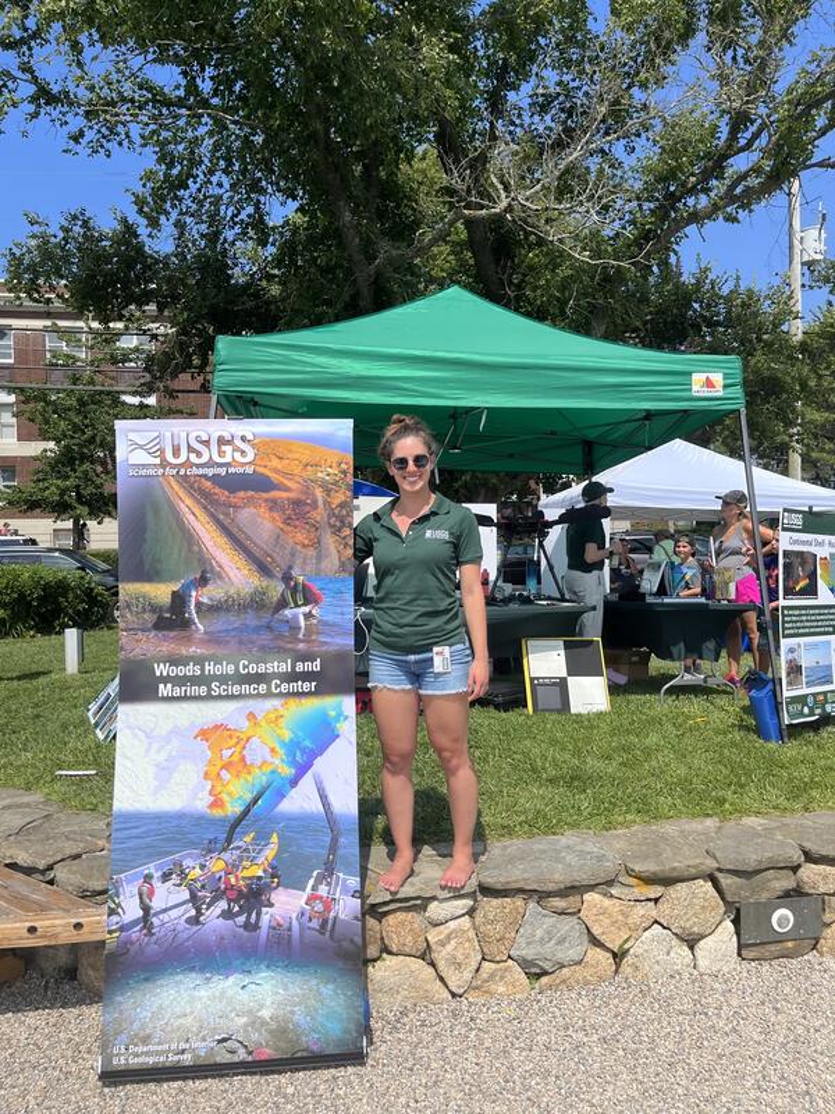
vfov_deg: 67.3
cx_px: 418
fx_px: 836
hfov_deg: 53.1
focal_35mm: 26
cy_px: 557
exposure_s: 1/4651
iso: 50
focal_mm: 5.1
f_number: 1.6
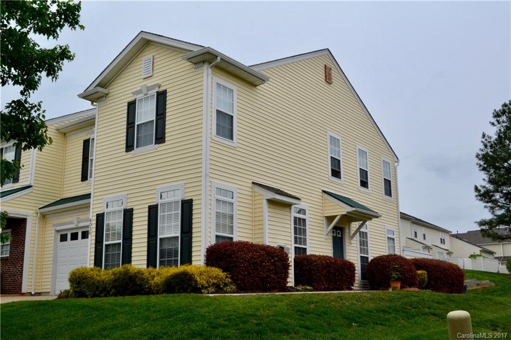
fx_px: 553
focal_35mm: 39
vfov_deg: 34.2
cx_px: 256
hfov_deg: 49.6
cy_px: 170
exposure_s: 1/1250
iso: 1600
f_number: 18
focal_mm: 26
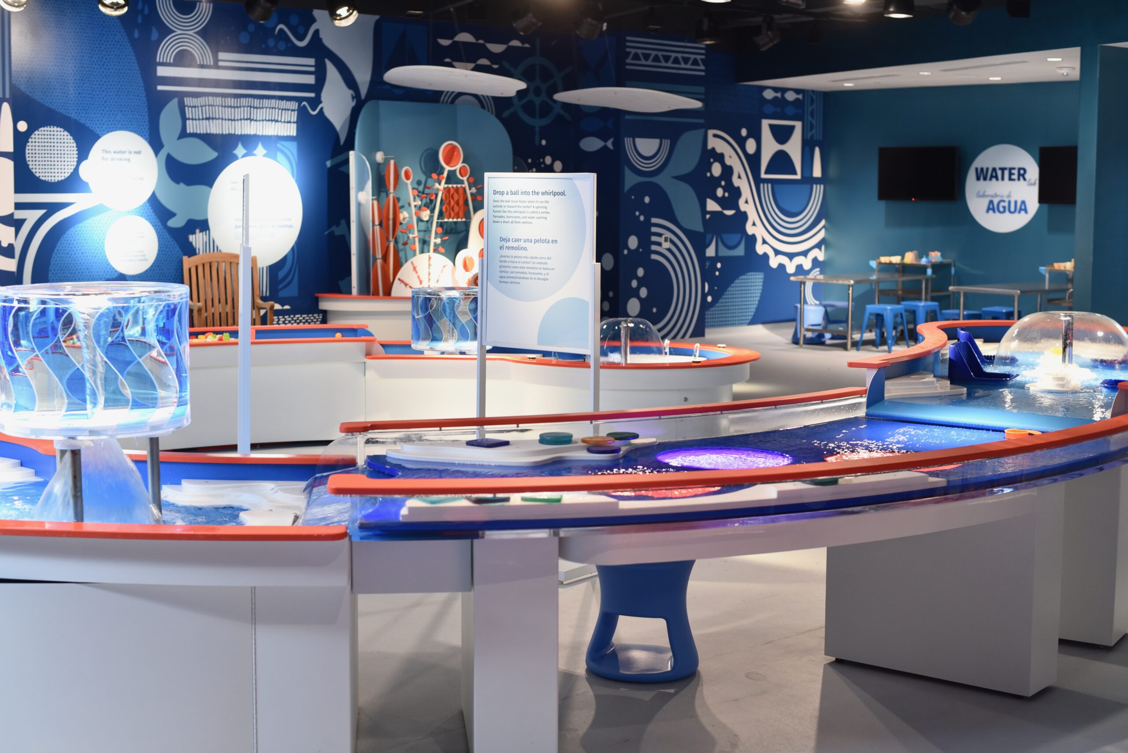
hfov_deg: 39.6
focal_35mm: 50
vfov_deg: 27.0
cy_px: 376
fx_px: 1567
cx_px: 564
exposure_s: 1/60
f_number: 4
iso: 640
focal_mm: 50
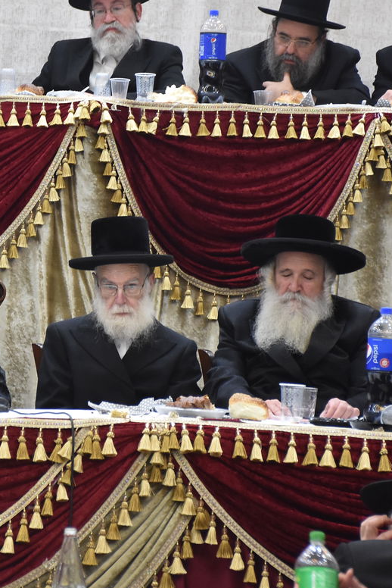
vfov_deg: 10.1
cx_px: 33
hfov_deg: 6.8
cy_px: 256
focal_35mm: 203
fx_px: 3311
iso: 1600
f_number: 5.6
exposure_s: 1/80
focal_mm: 75
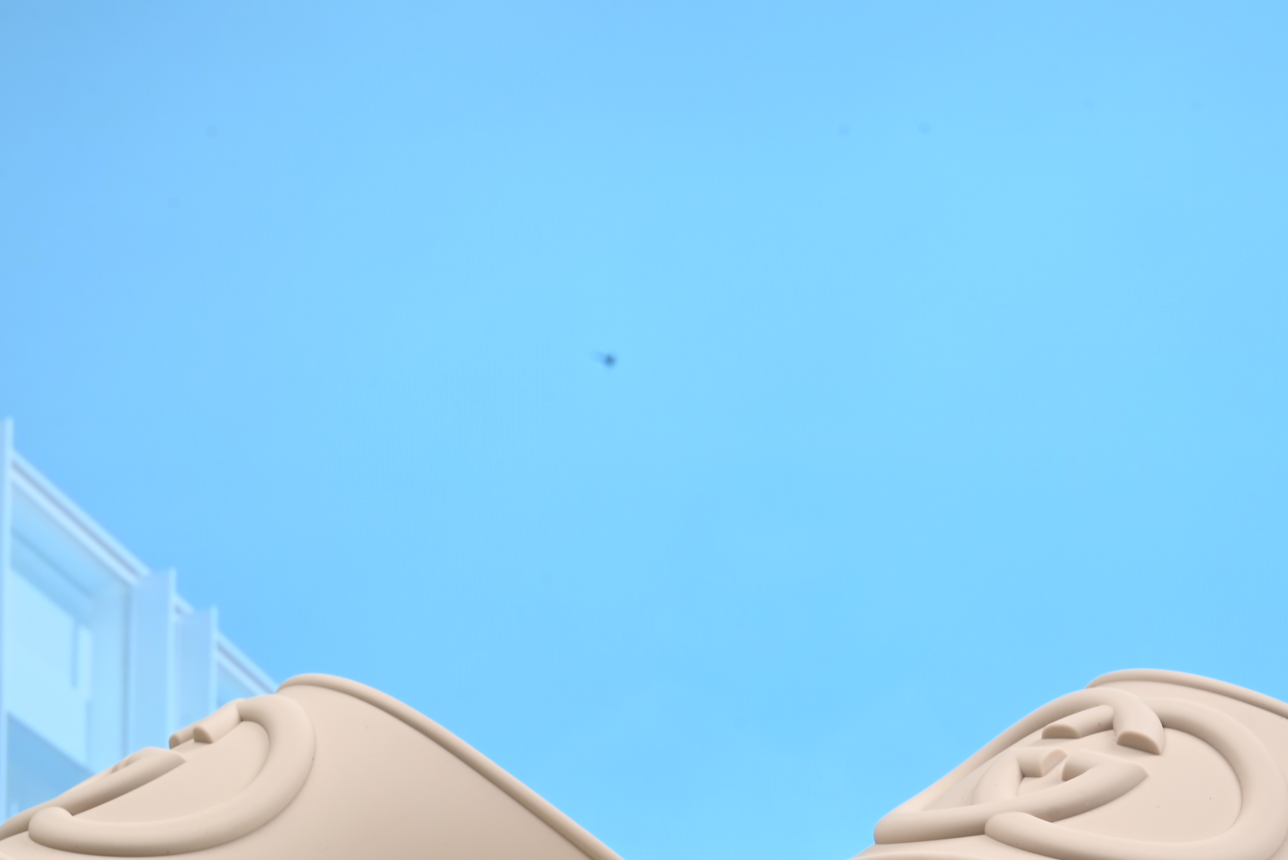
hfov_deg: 26.6
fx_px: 2720
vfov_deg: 18.0
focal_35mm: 76
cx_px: 755
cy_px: 511
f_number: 16
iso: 100
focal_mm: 40
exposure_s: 1/2.5
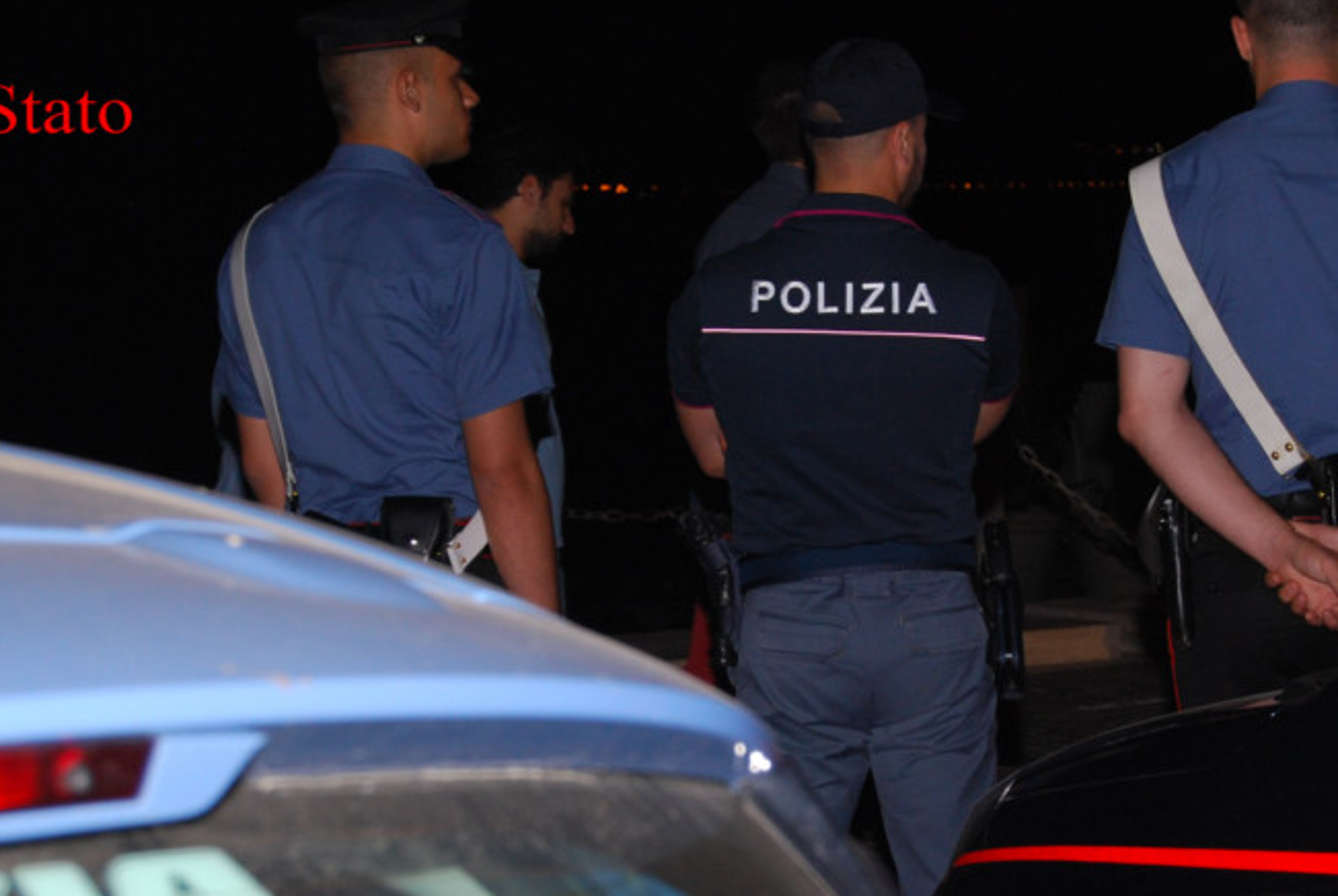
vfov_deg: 11.1
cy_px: 565
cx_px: 724
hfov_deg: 16.5
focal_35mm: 124
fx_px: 4612
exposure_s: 1/60
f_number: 5.6
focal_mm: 45
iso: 400
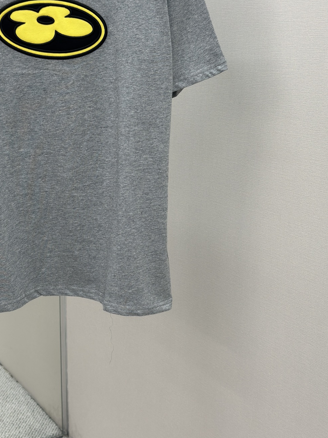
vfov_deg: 36.1
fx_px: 670
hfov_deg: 27.5
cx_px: 168
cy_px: 197
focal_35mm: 53
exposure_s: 1/290
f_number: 1.78
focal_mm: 6.86
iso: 80
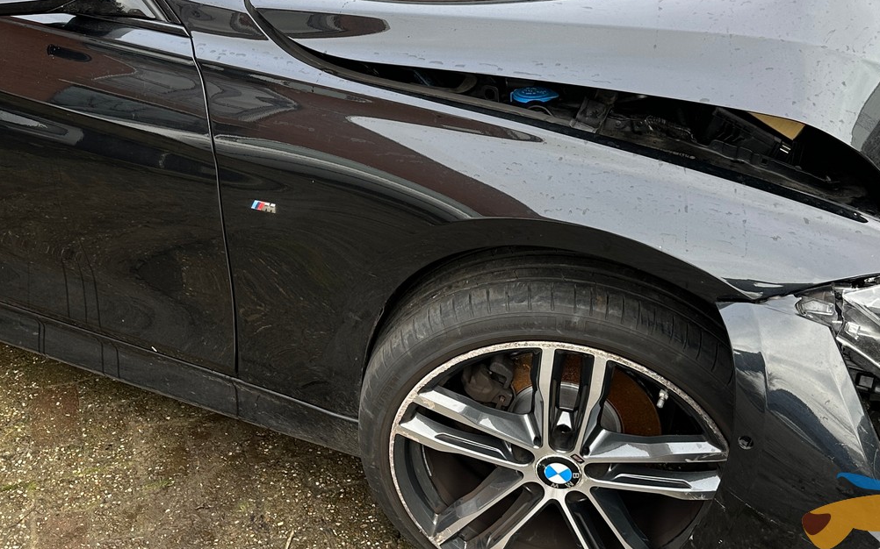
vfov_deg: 24.7
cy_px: 170
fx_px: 1247
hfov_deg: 38.4
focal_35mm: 52
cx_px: 280
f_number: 1.78
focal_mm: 6.86
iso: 64
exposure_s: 1/151
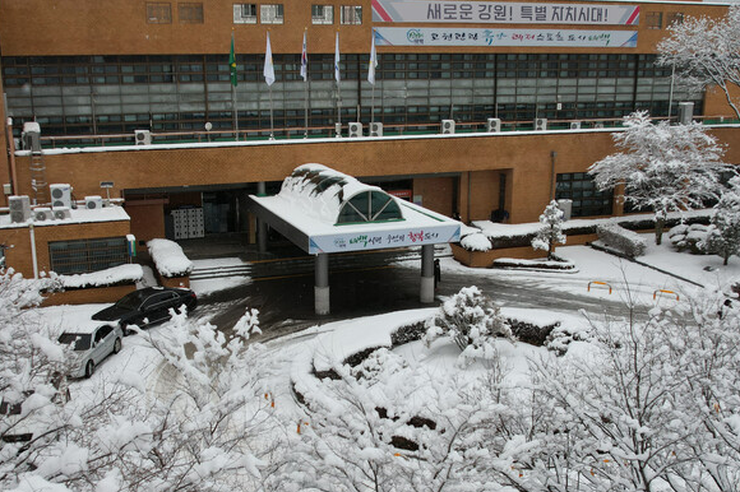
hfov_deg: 47.4
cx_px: 359
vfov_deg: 32.5
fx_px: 842
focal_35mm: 41
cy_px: 305
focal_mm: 8.38
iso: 100
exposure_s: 1/1250
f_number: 2.8
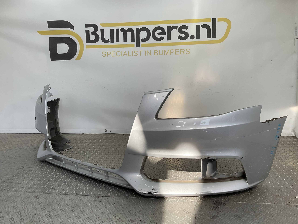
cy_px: 112
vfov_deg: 48.2
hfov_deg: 61.7
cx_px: 149
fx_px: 250
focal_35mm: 29
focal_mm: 3
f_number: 1.8
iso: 16
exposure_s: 1/400
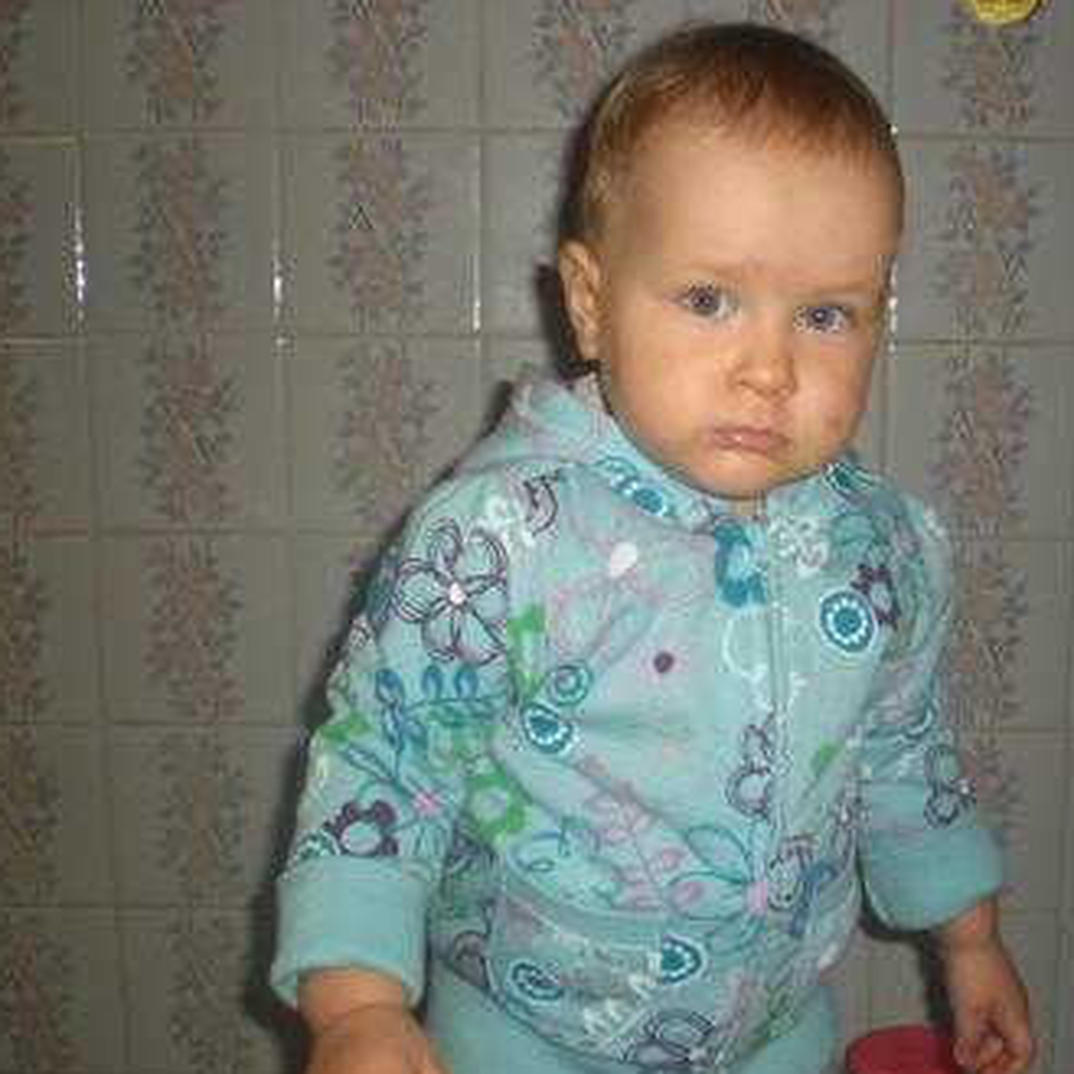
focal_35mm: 46
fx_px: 1615
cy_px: 545
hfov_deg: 36.4
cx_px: 718
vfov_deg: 36.8
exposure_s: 1/60
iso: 200
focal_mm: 6.3
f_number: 3.1
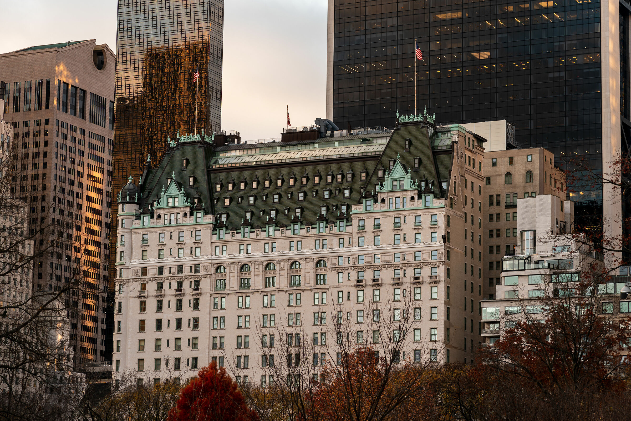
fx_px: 1840
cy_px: 210
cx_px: 316
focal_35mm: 105
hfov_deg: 19.5
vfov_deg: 13.0
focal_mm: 105
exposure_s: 1/60
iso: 100
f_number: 4.5
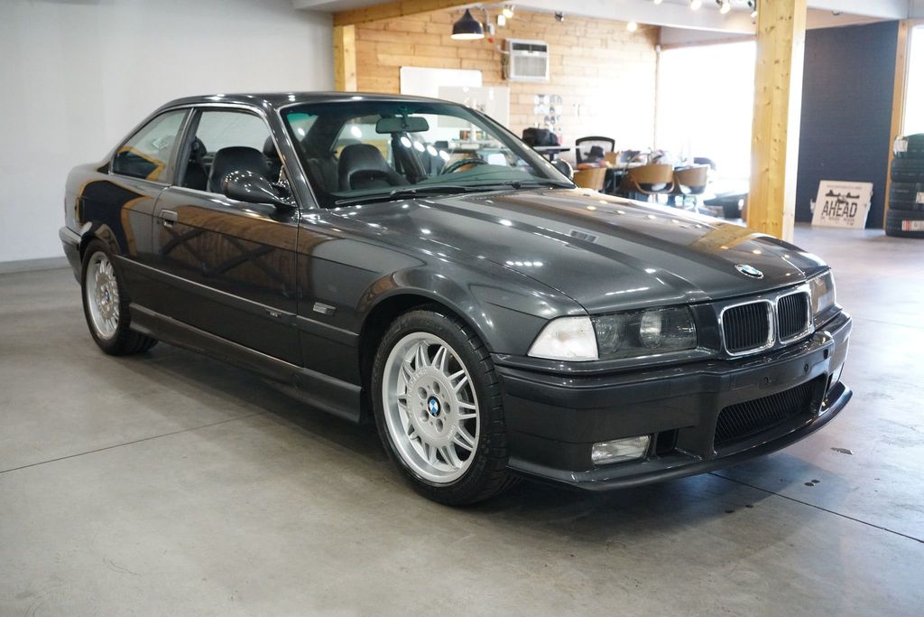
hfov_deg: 55.8
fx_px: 873
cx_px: 462
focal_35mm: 34
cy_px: 308
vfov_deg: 38.9
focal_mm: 34
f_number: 4
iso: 10000
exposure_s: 1/200
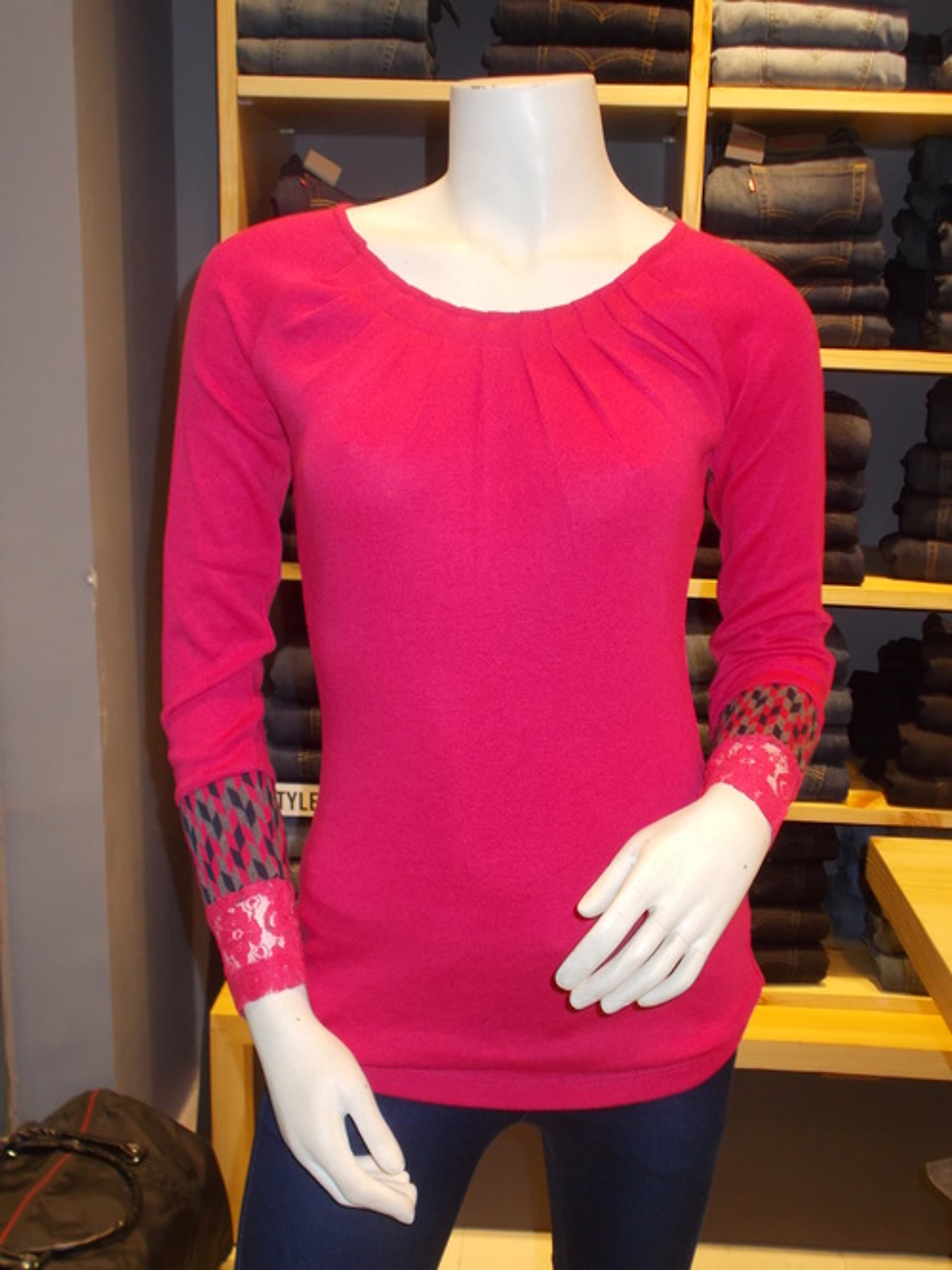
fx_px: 1431
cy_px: 635
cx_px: 476
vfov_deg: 47.9
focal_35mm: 39
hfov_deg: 36.8
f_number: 3.9
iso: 200
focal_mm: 6.9
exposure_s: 1/30
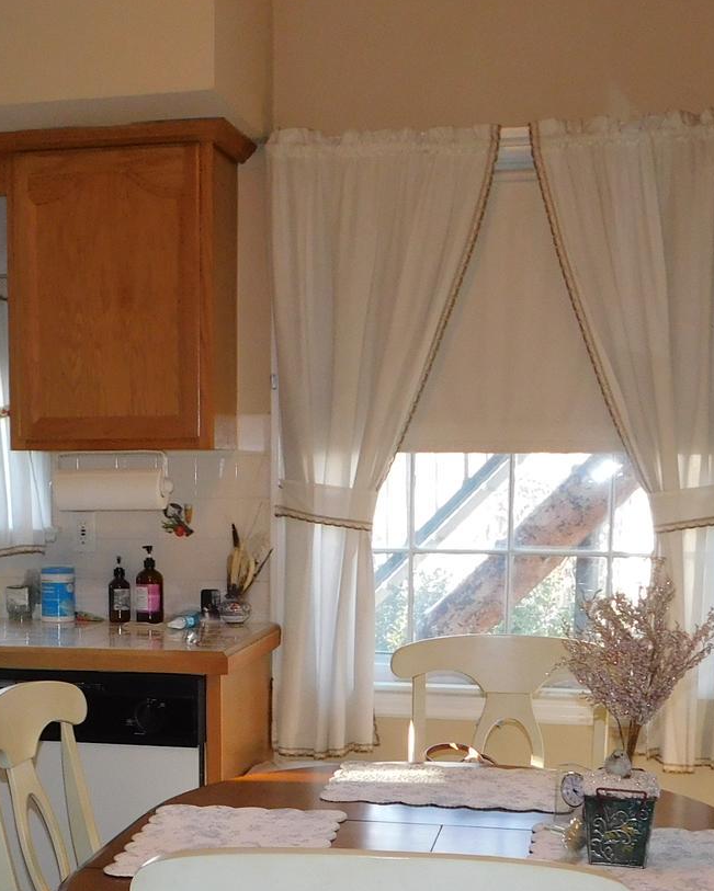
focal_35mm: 59
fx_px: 1558
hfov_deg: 25.5
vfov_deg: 31.2
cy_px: 708
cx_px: 182
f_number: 3
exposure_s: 1/30
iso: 200
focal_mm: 4.1
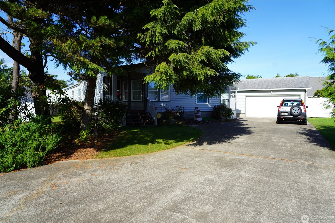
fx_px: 223
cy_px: 112
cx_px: 168
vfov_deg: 53.1
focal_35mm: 24
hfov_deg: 73.8
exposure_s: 1/320
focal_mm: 24
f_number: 5
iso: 100
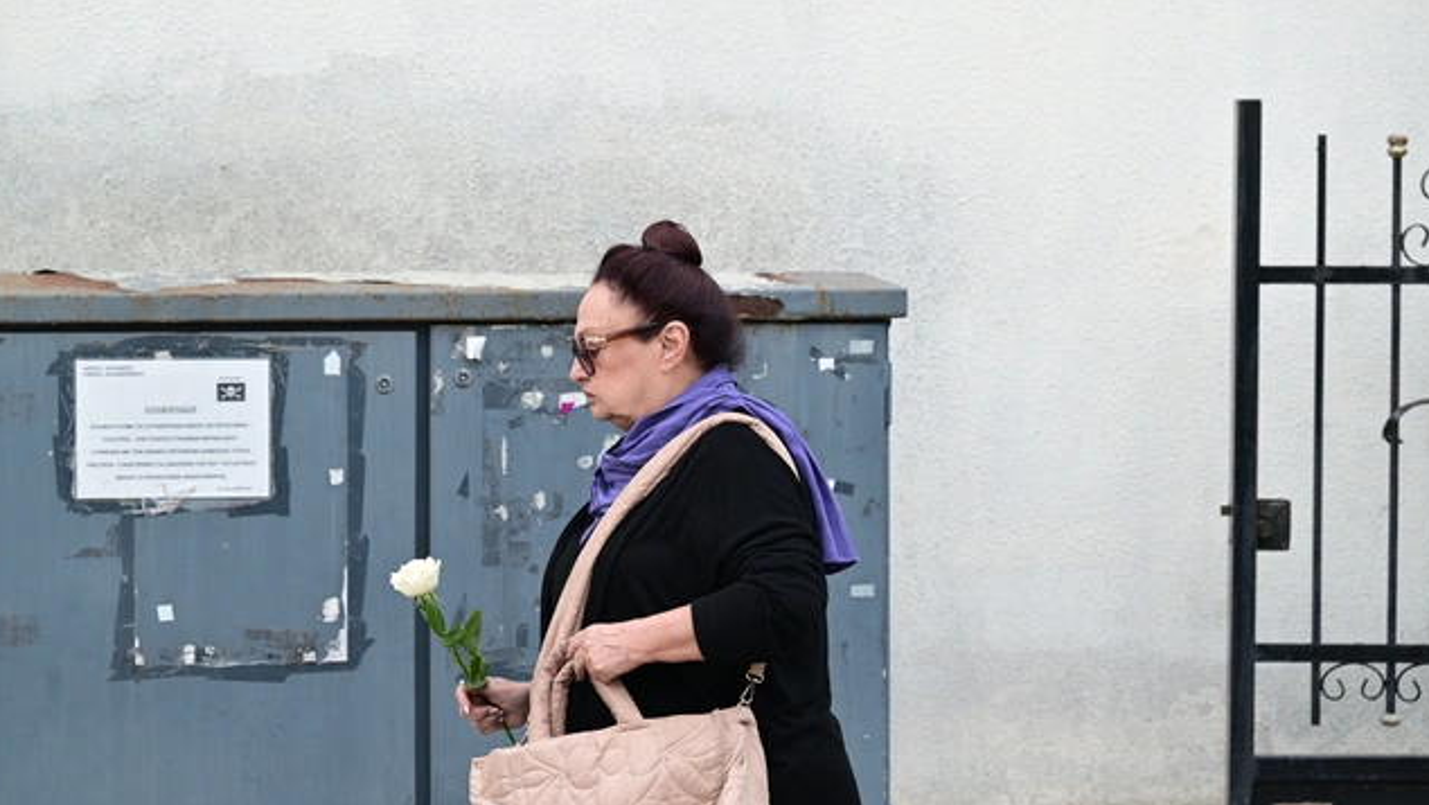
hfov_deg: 13.4
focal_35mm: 161
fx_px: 6102
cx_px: 712
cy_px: 450
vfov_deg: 7.5
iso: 320
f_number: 5.6
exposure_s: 1/500
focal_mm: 150
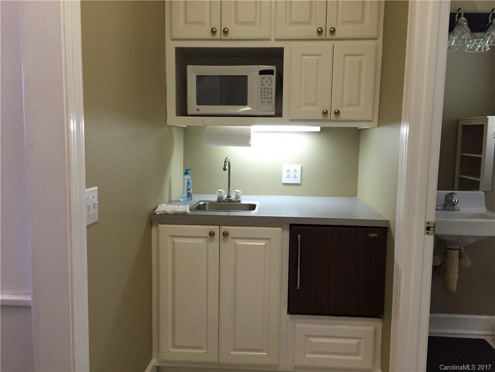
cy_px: 186
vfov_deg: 48.2
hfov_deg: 61.7
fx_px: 415
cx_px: 248
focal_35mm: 29
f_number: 2.2
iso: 125
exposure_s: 1/30
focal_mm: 4.15
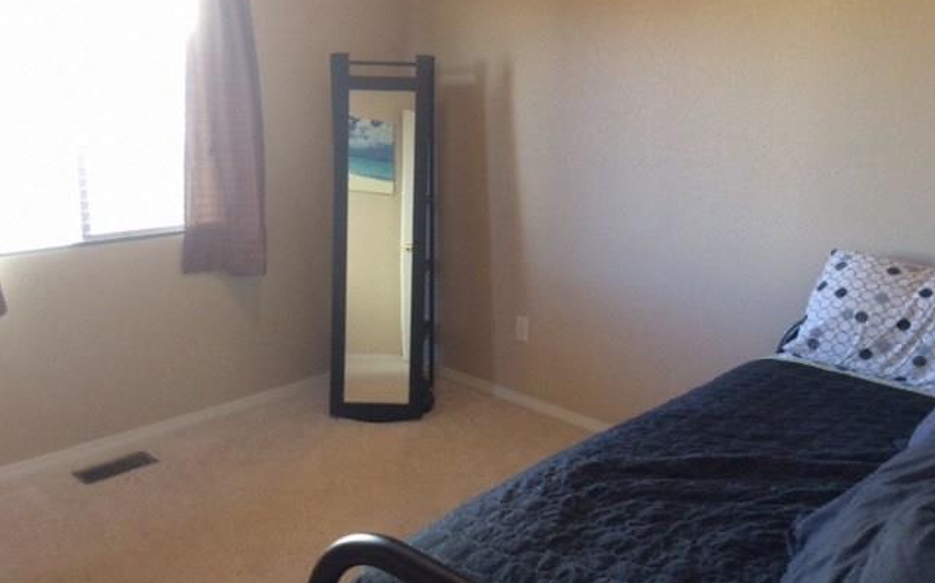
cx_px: 468
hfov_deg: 56.7
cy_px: 237
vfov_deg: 37.1
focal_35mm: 34
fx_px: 866
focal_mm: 3.3
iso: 80
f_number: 2.4
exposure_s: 1/24
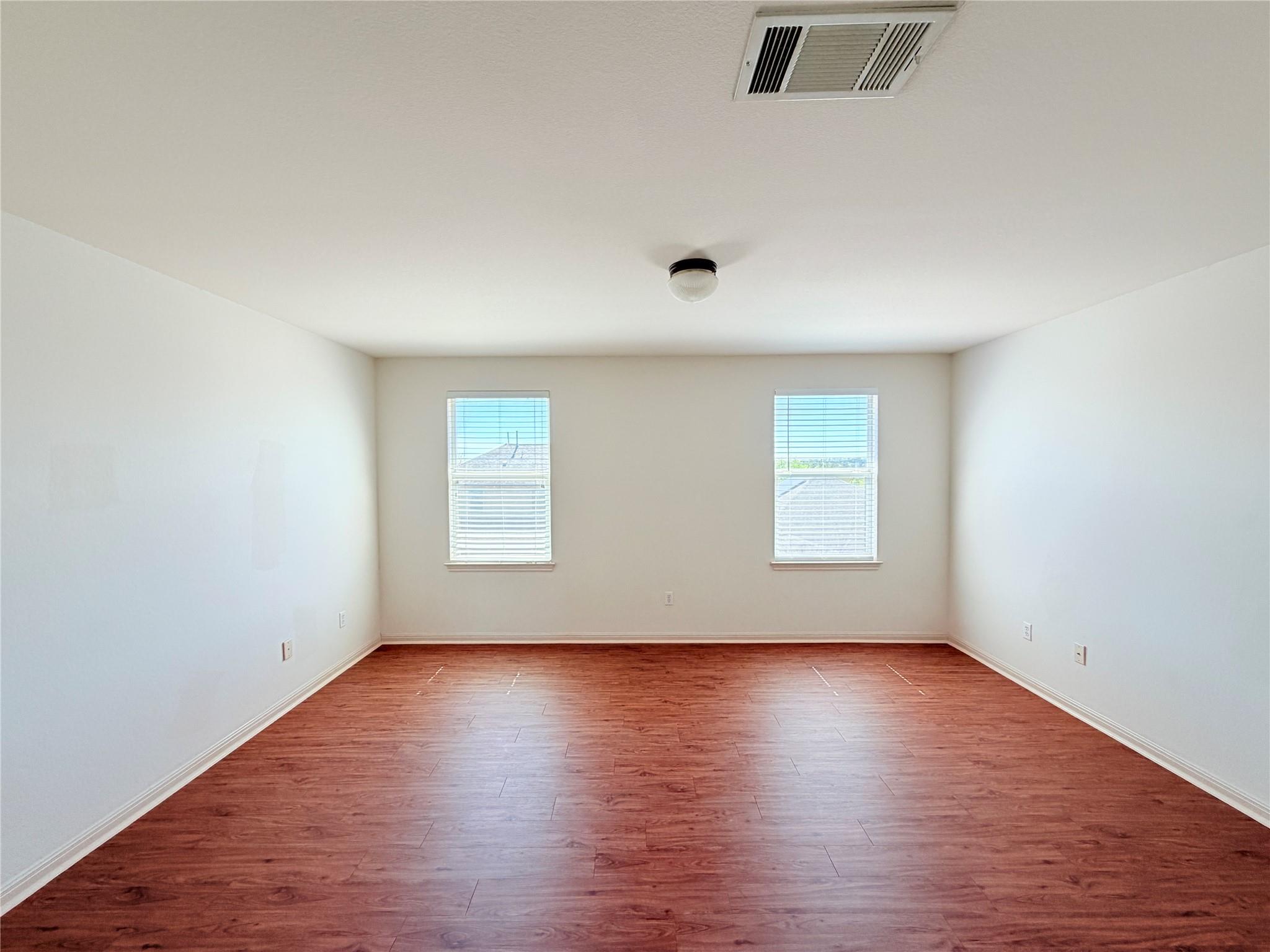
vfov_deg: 85.7
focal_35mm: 14
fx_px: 514
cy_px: 476
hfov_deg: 102.1
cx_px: 635
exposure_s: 1/121
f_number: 2.2
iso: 100
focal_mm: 2.22
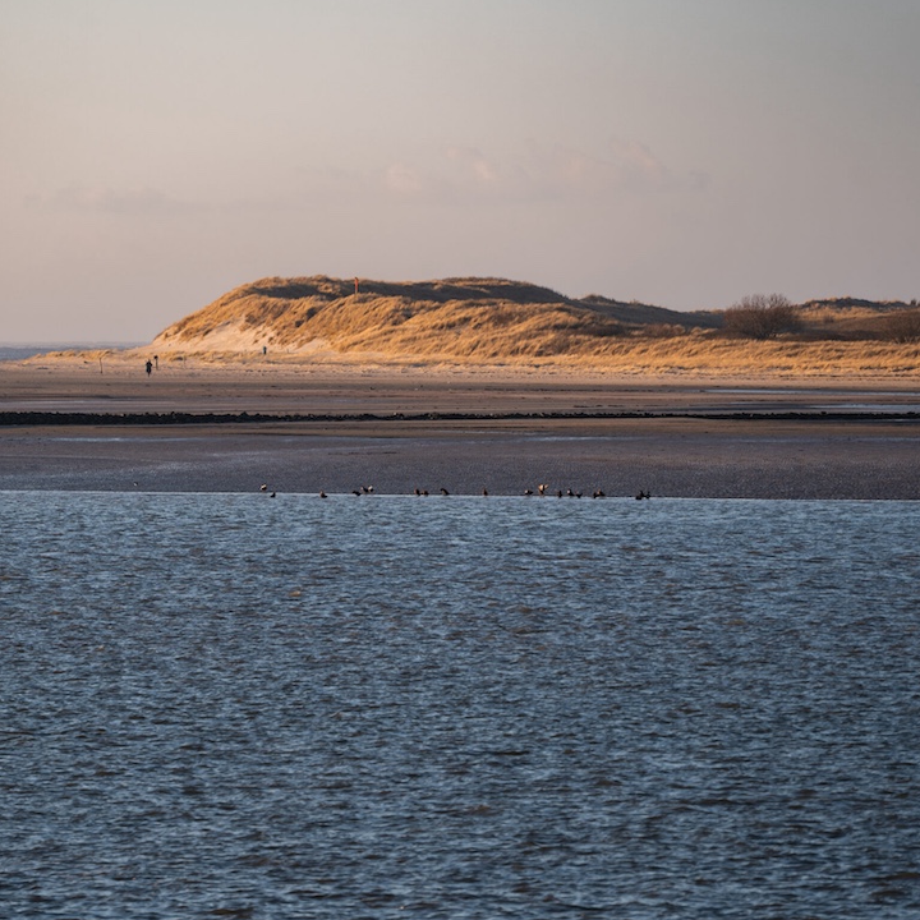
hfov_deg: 4.6
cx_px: 268
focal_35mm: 378
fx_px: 11366
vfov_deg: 4.6
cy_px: 413
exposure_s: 1/250
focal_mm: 267
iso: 64
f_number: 6.3
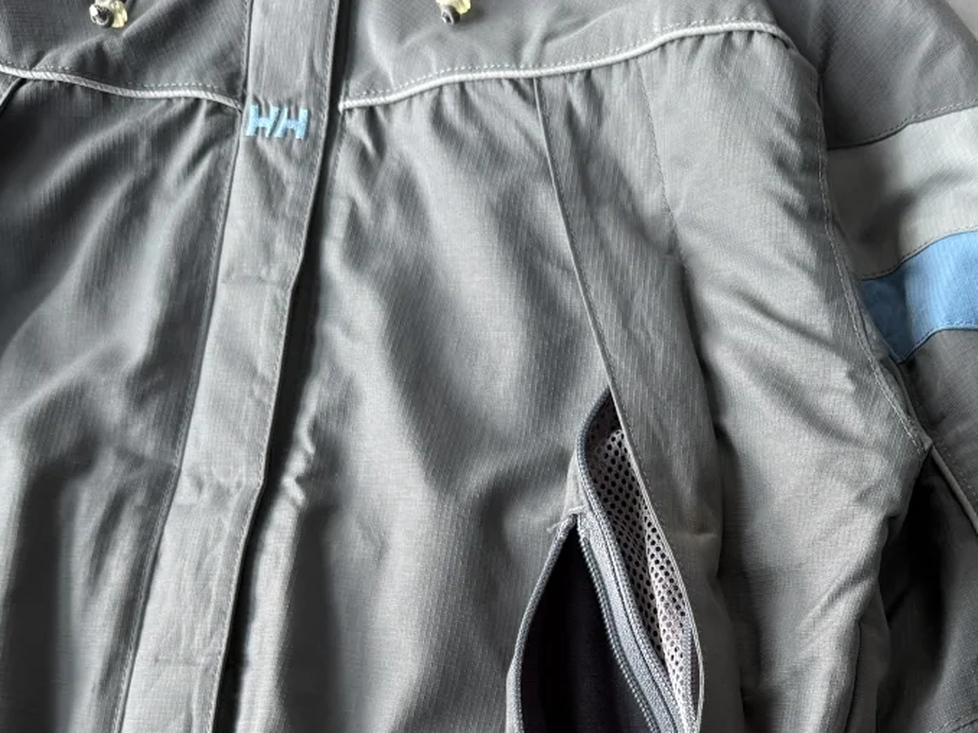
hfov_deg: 36.9
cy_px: 759
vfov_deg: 26.7
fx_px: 1440
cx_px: 691
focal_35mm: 51
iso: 80
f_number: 1.78
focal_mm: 6.76
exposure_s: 1/121
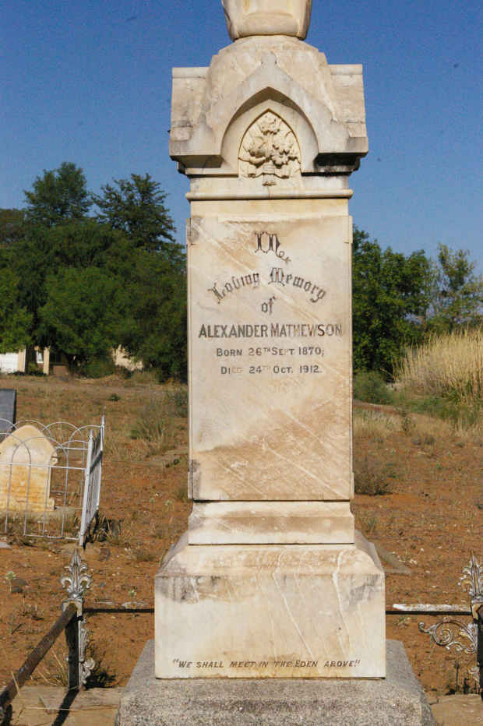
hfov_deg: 16.5
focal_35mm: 82
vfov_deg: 24.6
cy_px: 363
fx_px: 1663
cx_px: 242
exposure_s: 1/3000
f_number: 19
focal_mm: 55
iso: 3200
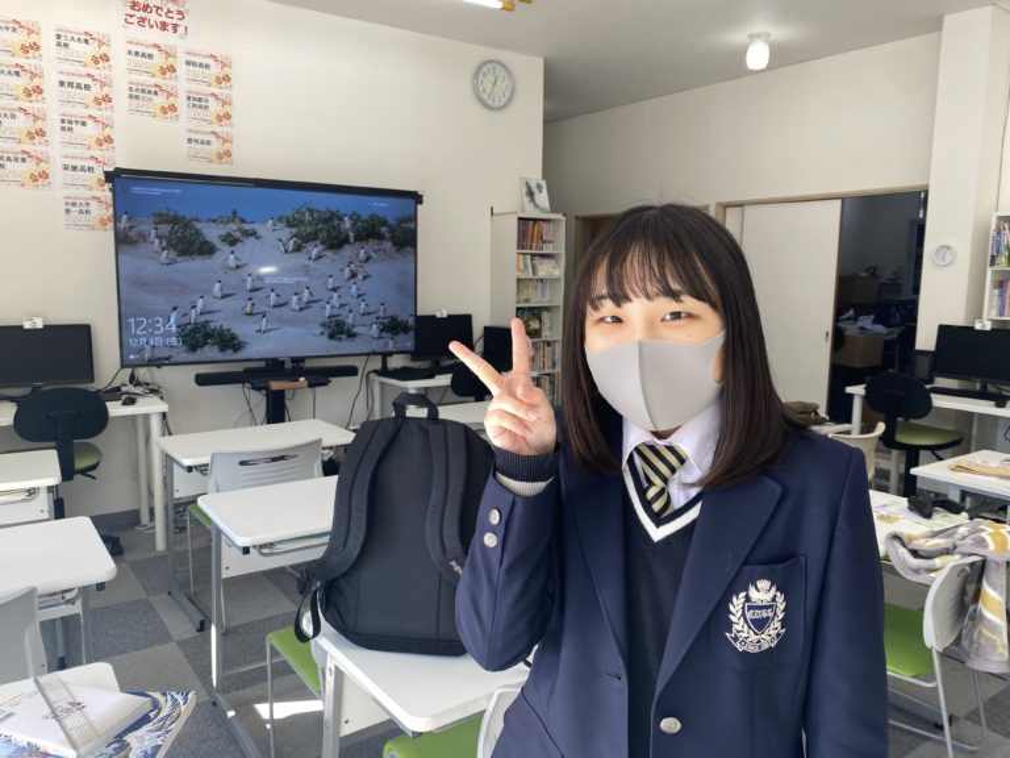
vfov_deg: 53.1
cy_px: 379
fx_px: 759
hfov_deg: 67.3
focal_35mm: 26
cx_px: 505
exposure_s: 1/120
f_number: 1.8
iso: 32
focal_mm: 4.25
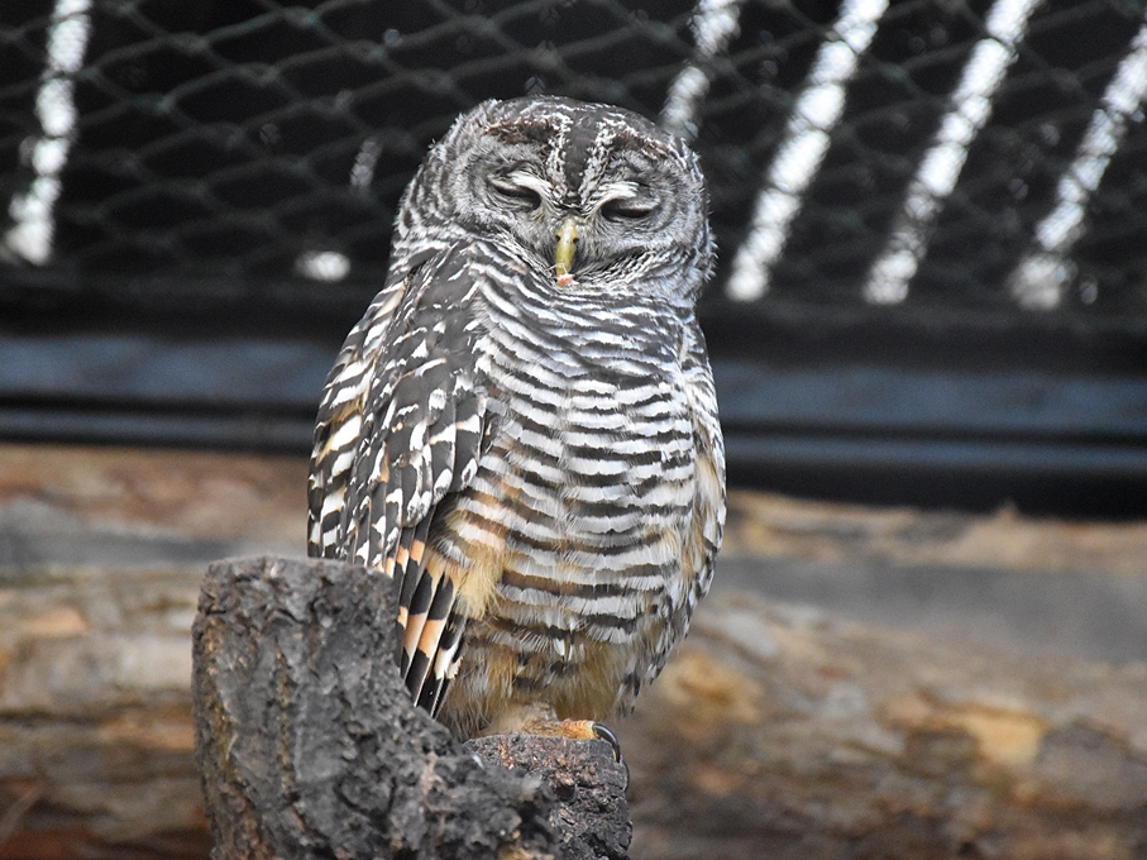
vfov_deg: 6.5
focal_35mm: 228
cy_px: 431
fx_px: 7554
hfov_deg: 8.7
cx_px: 546
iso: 7200
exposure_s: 1/500
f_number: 5.6
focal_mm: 140
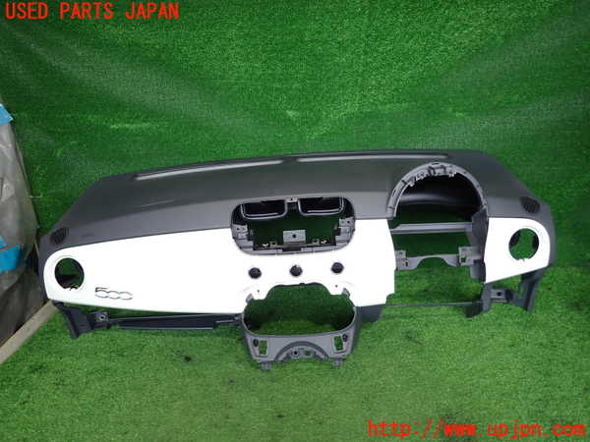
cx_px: 295
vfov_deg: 54.9
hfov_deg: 69.4
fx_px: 426
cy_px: 221
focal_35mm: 25
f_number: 2
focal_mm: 4.5
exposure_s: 1/50
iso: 200
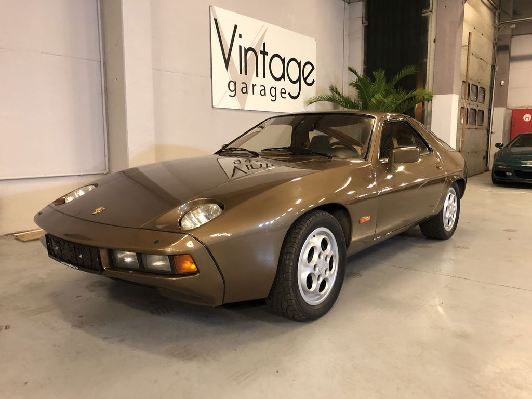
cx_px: 266
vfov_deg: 49.7
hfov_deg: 63.4
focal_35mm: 28
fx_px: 430
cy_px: 200
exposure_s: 1/17
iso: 100
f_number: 1.8
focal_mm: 3.99
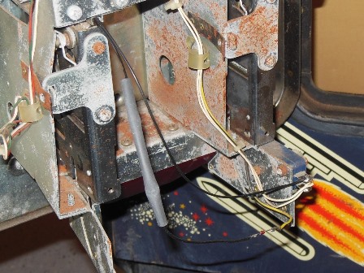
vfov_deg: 25.7
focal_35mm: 57
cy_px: 136
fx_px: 599
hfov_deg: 33.8
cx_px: 182
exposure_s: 1/60
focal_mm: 10.2
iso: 200
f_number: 4.1
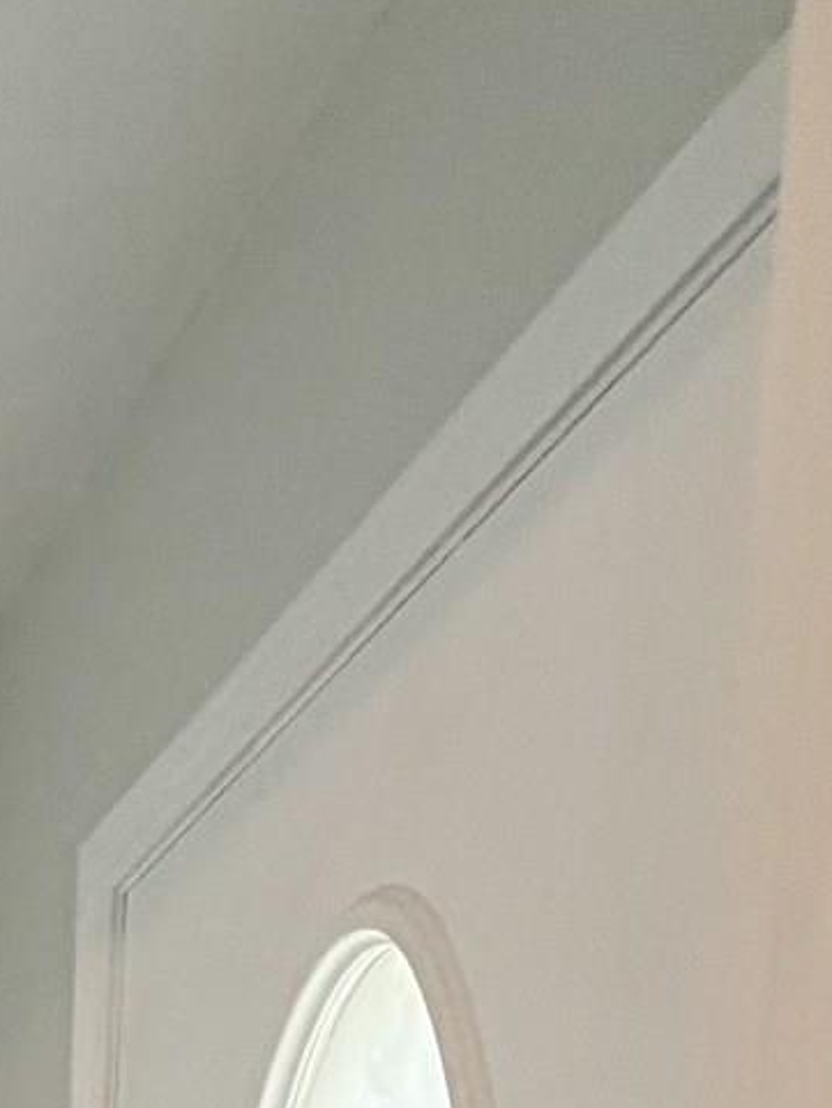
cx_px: -661
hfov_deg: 17.7
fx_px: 2146
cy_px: 2112
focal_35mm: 67
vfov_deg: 19.5
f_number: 2.2
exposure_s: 1/60
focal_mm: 2.22
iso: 320
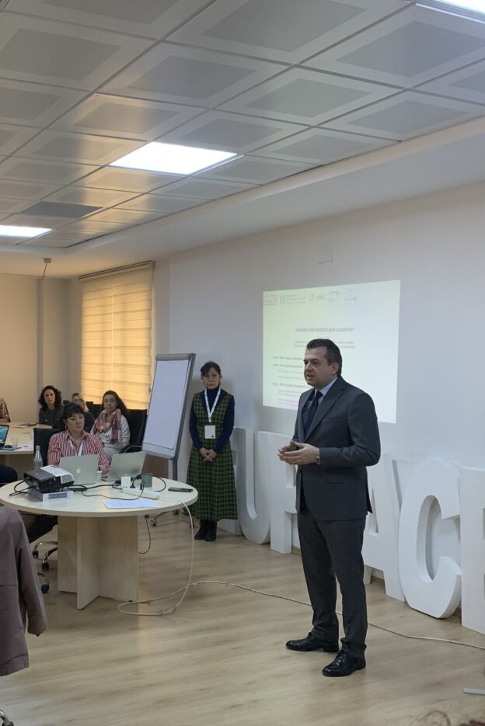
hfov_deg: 35.0
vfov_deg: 51.9
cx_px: 106
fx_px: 747
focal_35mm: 37
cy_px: 366
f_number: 1.8
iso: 100
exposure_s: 1/86
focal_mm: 4.25
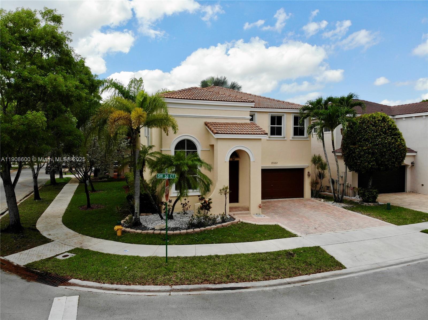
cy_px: 160
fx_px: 297
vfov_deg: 56.8
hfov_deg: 71.6
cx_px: 214
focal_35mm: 24
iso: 100
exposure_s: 1/870
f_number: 2.8
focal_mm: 4.5
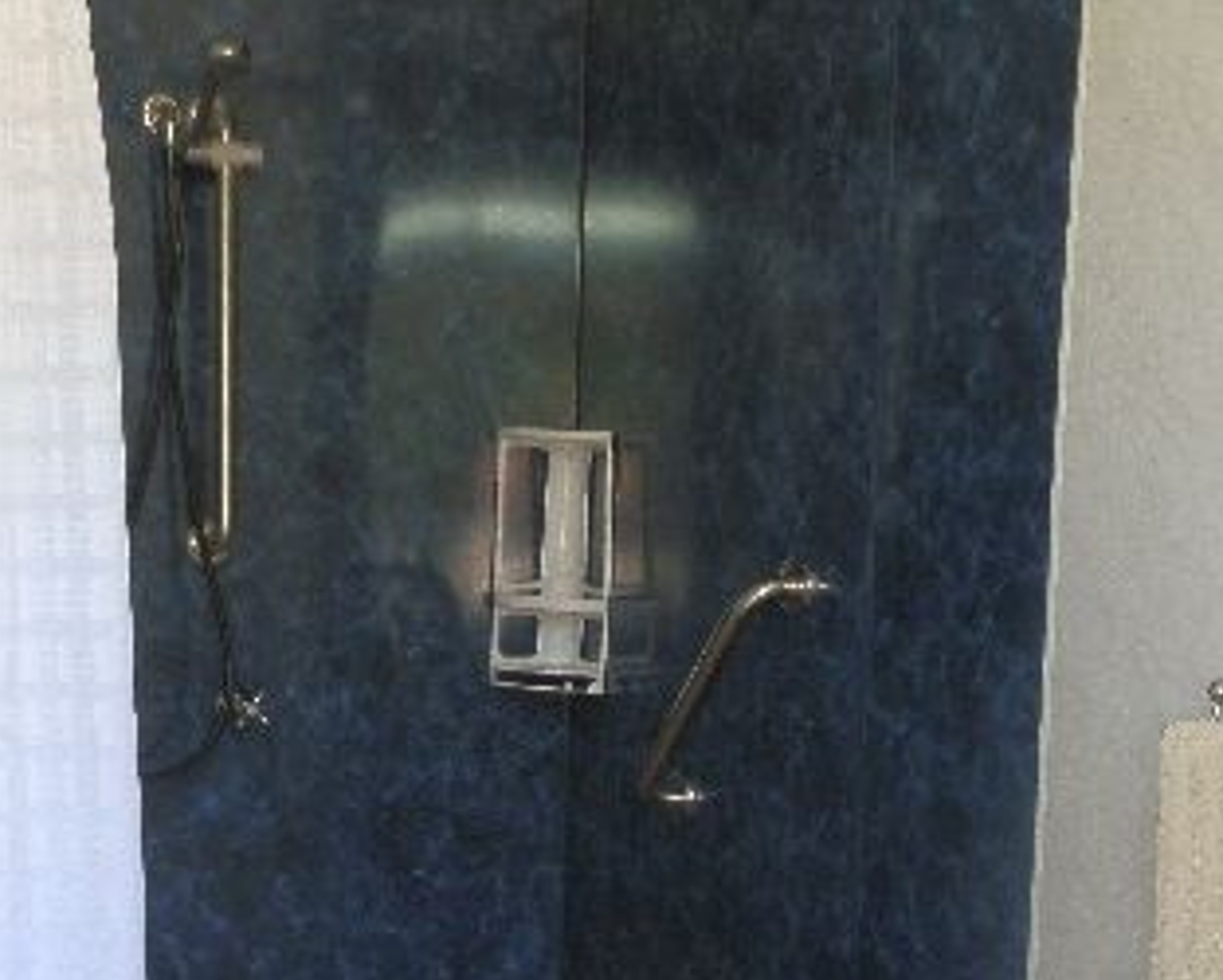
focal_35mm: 70
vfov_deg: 20.9
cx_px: 470
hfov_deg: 27.0
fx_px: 2535
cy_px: 1043
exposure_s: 1/30
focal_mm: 5
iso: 160
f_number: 3.1
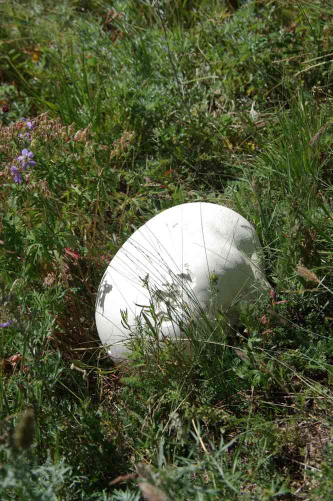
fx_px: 1147
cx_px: 166
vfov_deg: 24.6
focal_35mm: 82
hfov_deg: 16.5
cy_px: 250
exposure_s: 1/250
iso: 100
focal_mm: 55
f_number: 9.5
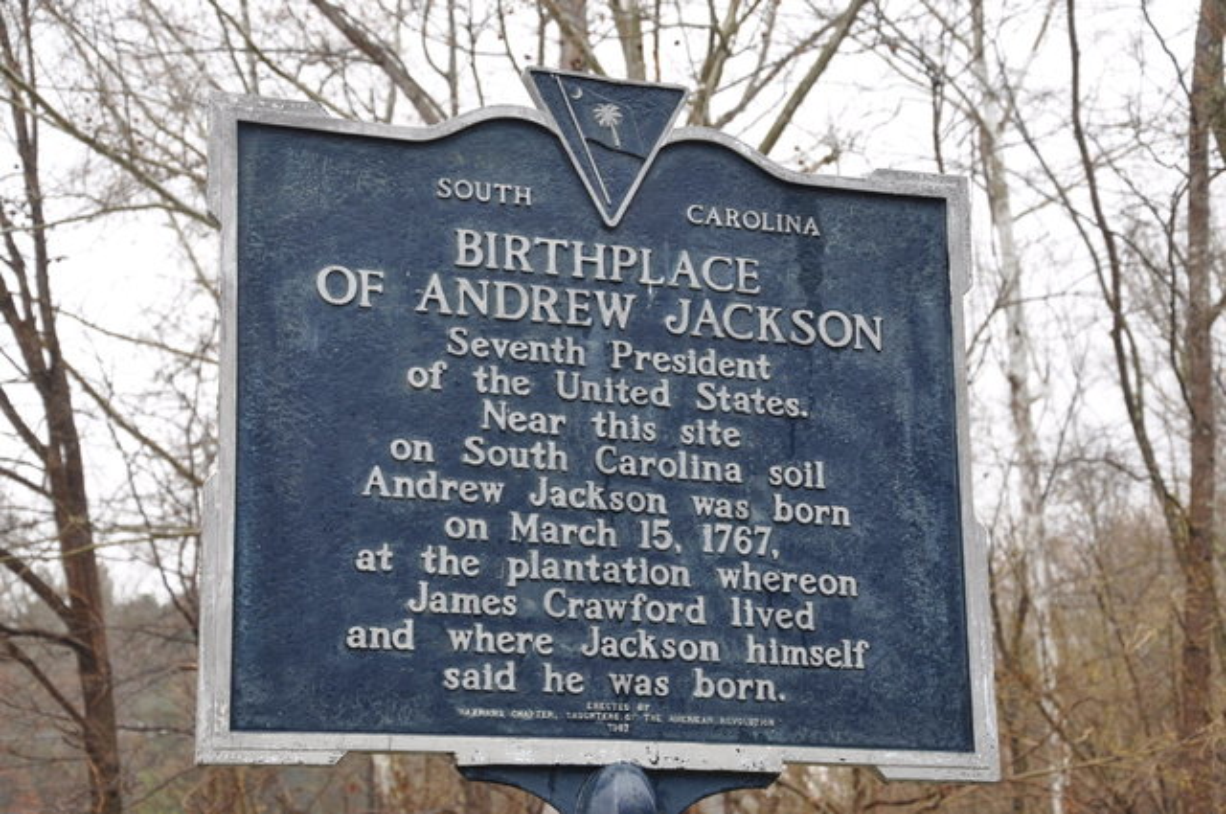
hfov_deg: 26.0
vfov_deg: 17.4
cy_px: 407
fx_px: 2653
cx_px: 613
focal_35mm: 78
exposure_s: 1/50
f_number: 7.1
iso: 200
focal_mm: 52
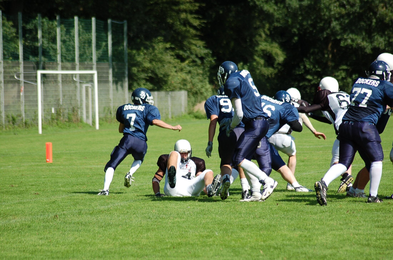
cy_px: 130
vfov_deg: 6.1
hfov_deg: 9.2
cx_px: 196
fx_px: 2452
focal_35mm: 225
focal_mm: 150
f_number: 4.5
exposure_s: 1/1000
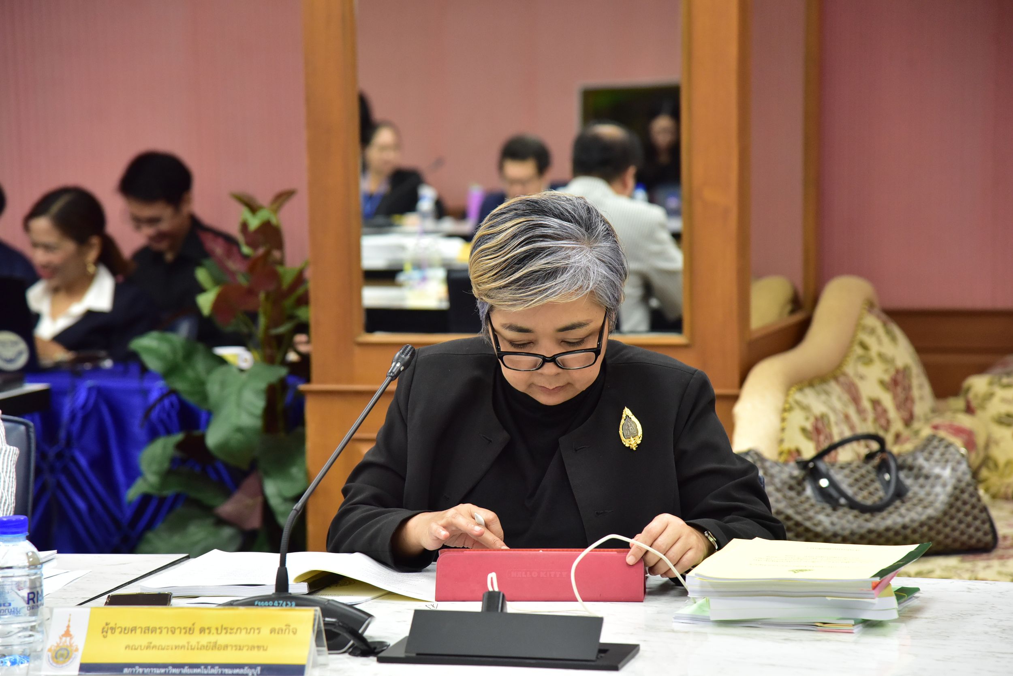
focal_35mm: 120
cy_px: 338
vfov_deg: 11.4
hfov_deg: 17.1
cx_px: 506
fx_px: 3377
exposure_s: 1/160
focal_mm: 120
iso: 2500
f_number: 5.6
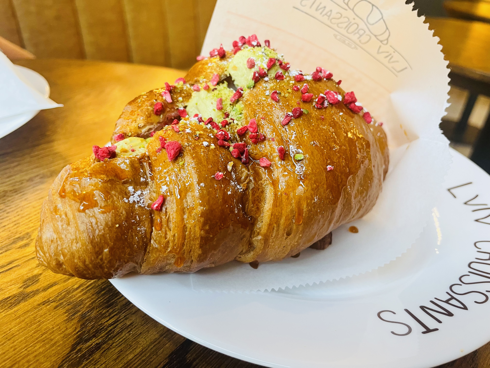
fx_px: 368
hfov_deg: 67.3
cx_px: 245
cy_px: 184
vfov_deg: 53.1
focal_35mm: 26
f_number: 1.6
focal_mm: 4.2
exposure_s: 1/50
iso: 160
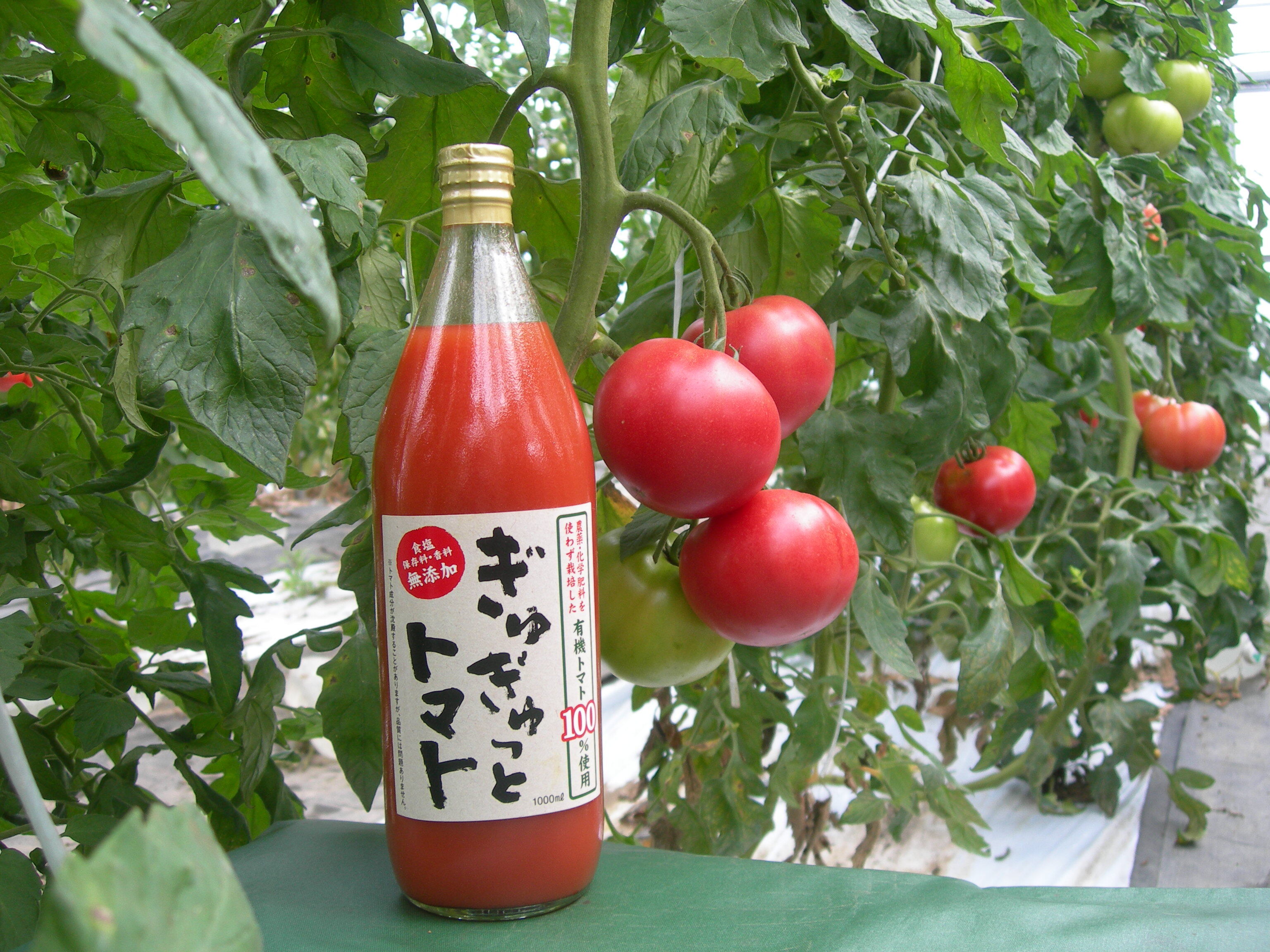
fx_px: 1394
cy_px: 476
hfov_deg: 49.0
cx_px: 635
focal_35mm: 38
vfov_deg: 37.7
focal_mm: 7.8
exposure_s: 1/56.6
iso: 50
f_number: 2.8
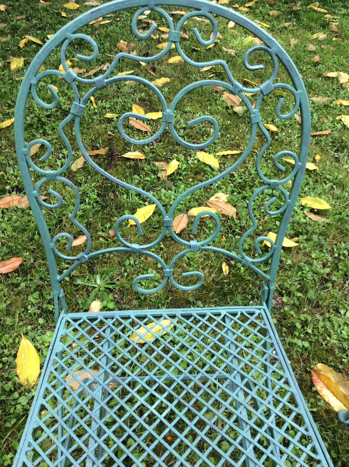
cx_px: 174
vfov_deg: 56.9
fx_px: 431
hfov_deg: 44.1
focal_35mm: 32
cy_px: 234
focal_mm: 3.3
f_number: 2.4
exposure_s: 1/173
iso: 32
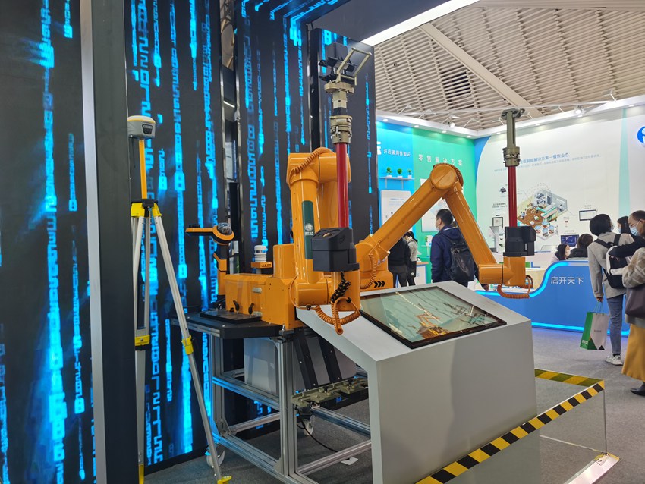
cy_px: 242
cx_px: 322
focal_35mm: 27
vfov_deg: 51.4
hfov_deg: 65.3
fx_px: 503
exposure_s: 1/100
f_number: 1.6
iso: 64
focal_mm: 5.56
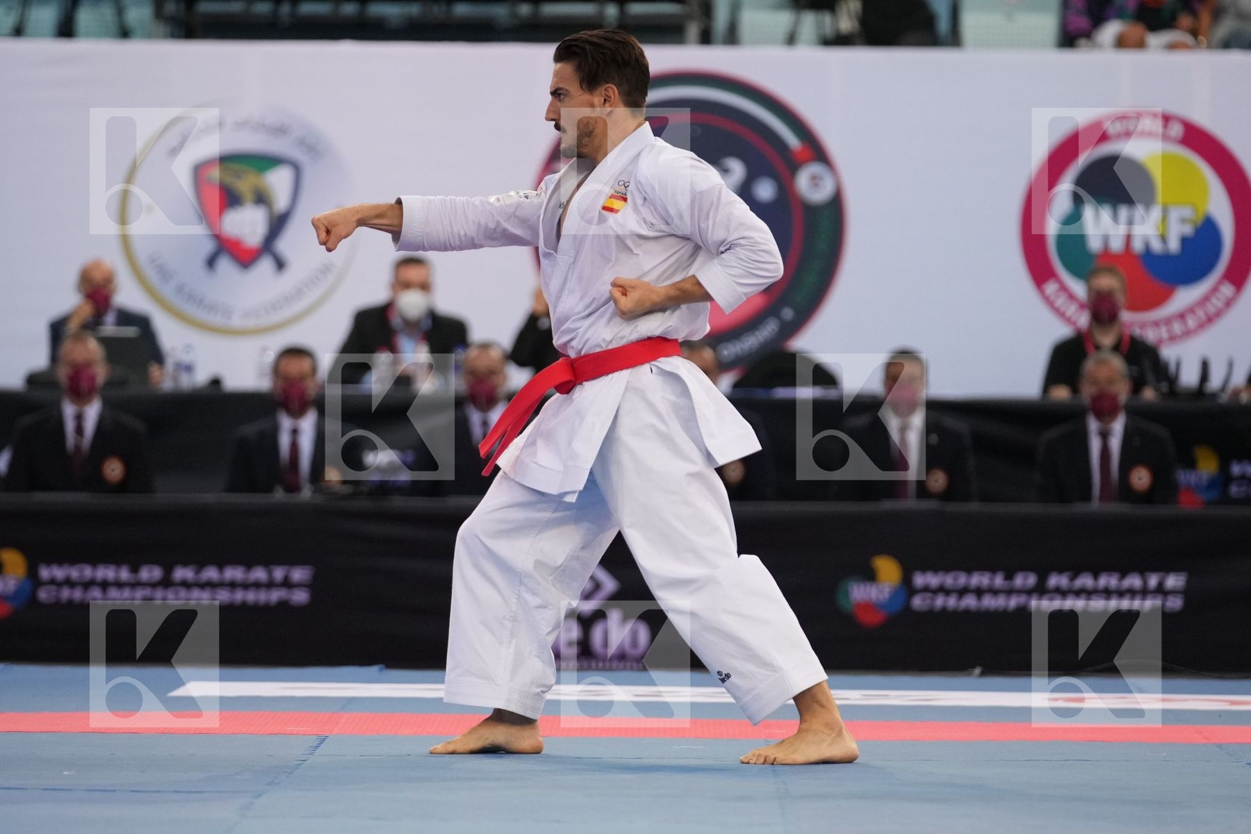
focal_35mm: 261
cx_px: 626
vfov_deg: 5.3
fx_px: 9069
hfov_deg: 7.9
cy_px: 417
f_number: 2.8
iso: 2500
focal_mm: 174
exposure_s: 1/1000
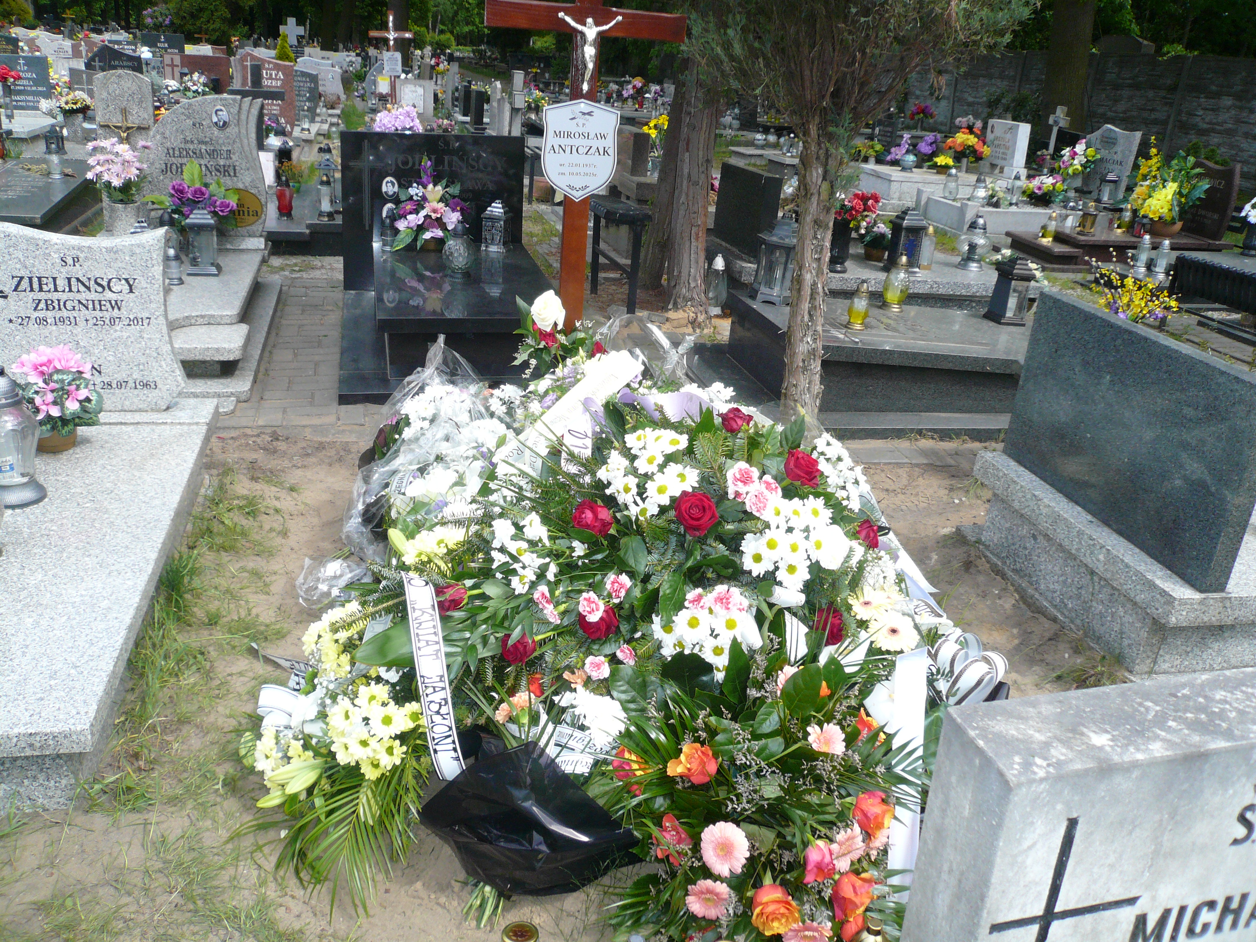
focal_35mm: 28
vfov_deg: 49.7
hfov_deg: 63.4
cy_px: 471
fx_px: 1016
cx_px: 628
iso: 100
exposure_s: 1/640
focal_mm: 4.6
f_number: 2.8
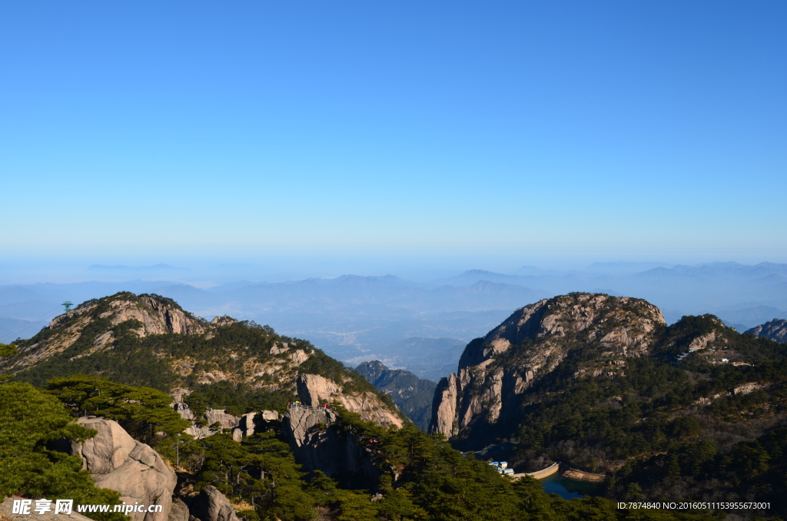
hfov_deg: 53.2
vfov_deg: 36.7
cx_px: 394
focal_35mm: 36
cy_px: 260
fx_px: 785
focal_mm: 24
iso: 100
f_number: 11
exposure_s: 1/160
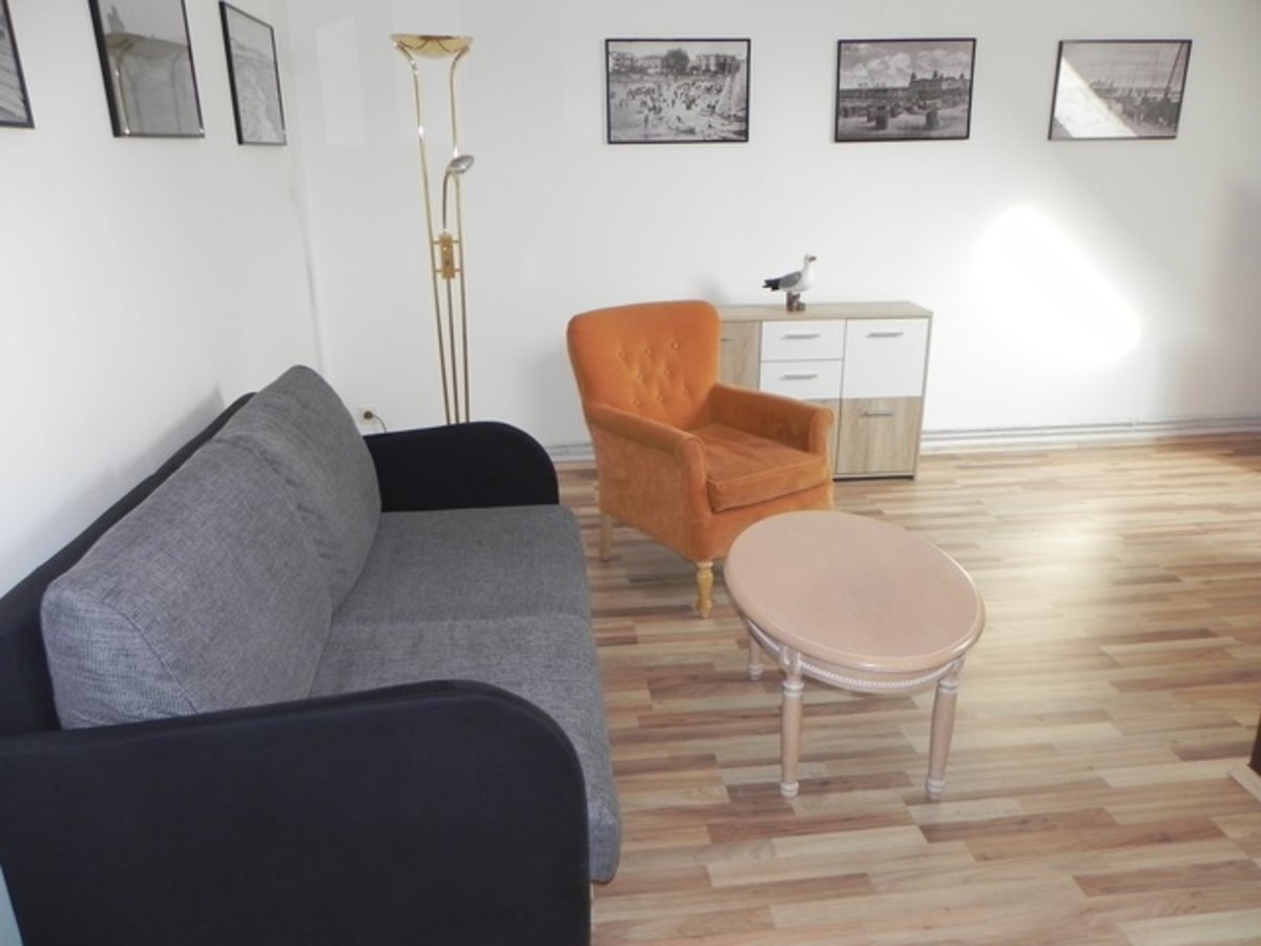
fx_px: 947
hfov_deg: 67.3
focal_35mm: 26
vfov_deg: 53.1
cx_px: 630
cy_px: 473
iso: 160
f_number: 2.8
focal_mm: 4.6
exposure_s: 1/41.5
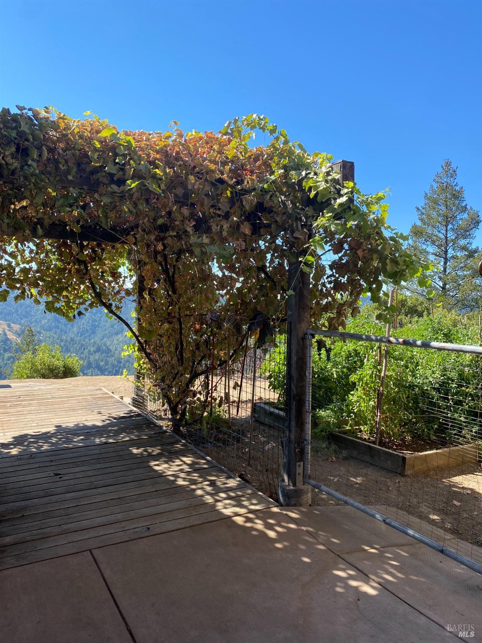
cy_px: 322
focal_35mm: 26
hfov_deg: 53.1
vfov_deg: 67.3
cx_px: 241
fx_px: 483
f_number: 1.8
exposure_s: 1/1114
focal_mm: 4.25
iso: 32
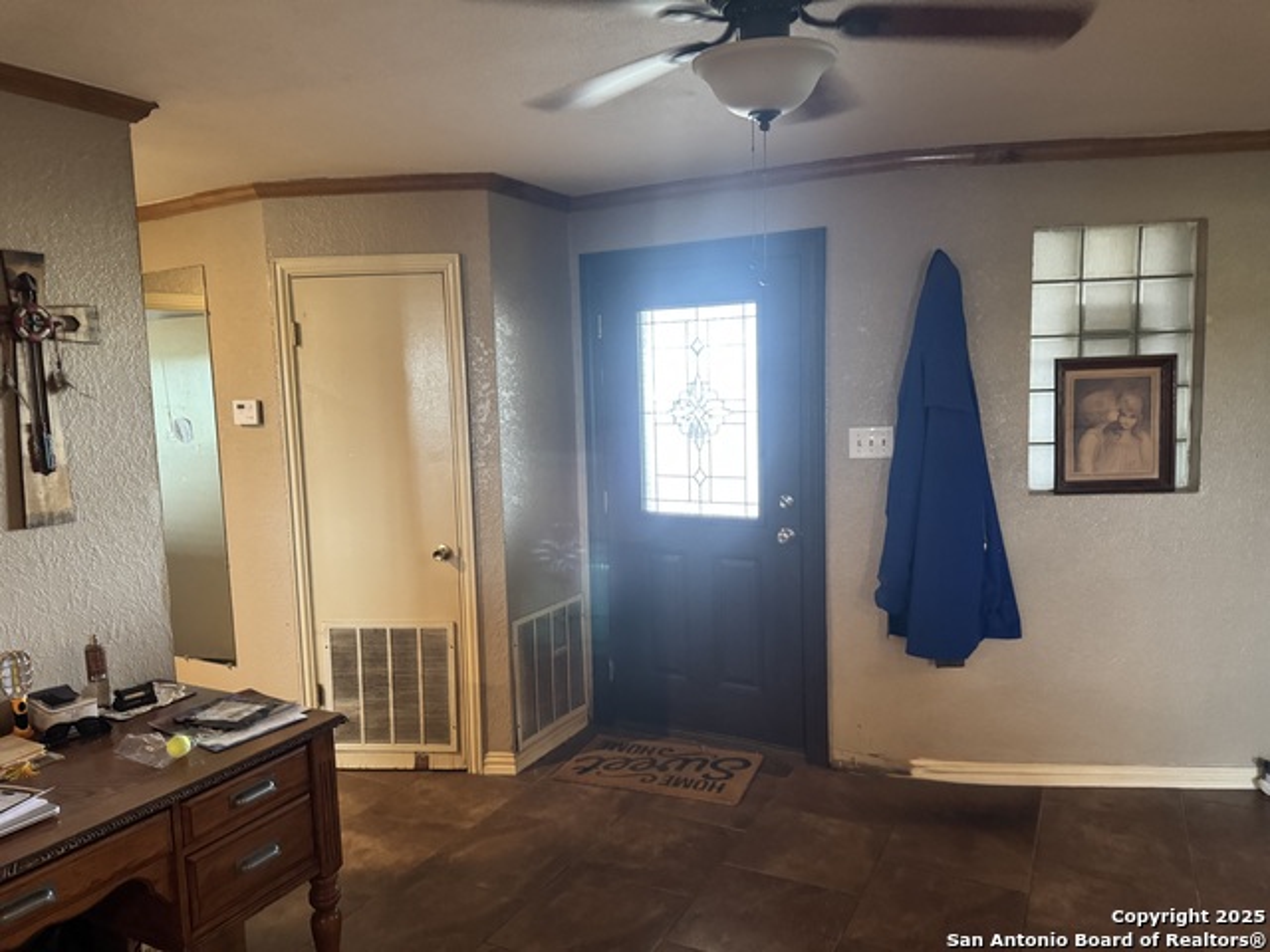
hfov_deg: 71.6
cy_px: 476
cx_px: 635
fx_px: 881
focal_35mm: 24
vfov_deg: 56.8
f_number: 1.78
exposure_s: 1/60
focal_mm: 6.76
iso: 800
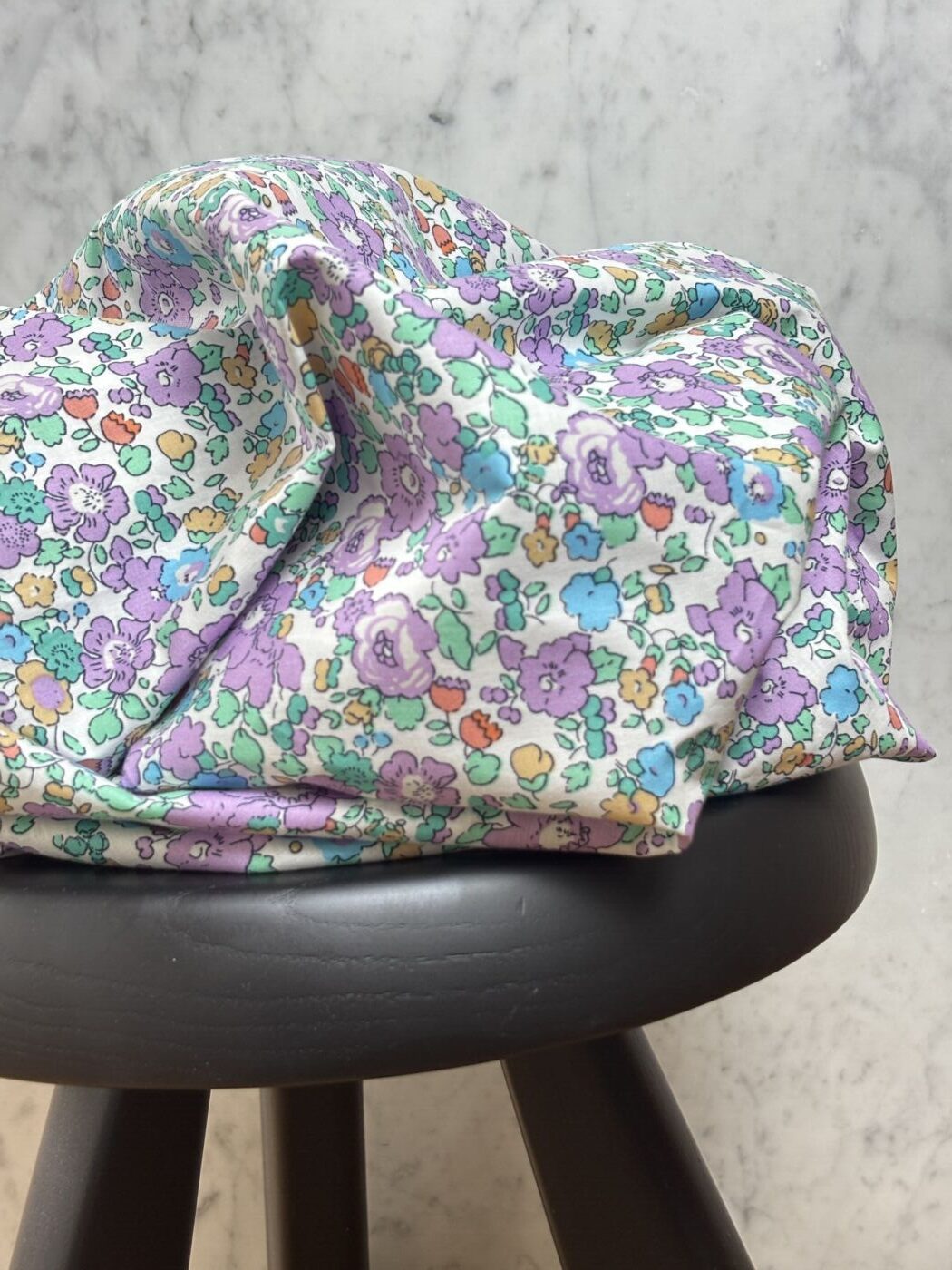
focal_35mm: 52
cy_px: 635
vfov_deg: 36.8
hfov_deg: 28.0
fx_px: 1907
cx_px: 476
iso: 80
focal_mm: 5.96
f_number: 1.6
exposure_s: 1/60
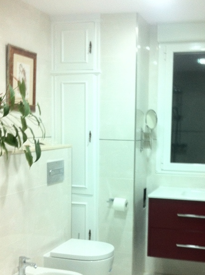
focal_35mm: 53
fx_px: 419
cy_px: 165
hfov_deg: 27.2
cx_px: 145
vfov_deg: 36.1
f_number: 2.8
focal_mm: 3.85
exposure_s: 1/17
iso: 100
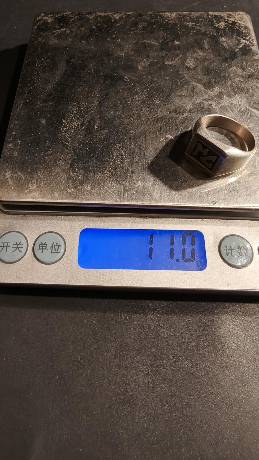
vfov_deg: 71.9
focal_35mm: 26
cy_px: 237
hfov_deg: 44.0
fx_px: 317
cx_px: 164
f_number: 2
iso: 125
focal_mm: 2.32
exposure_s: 1/100
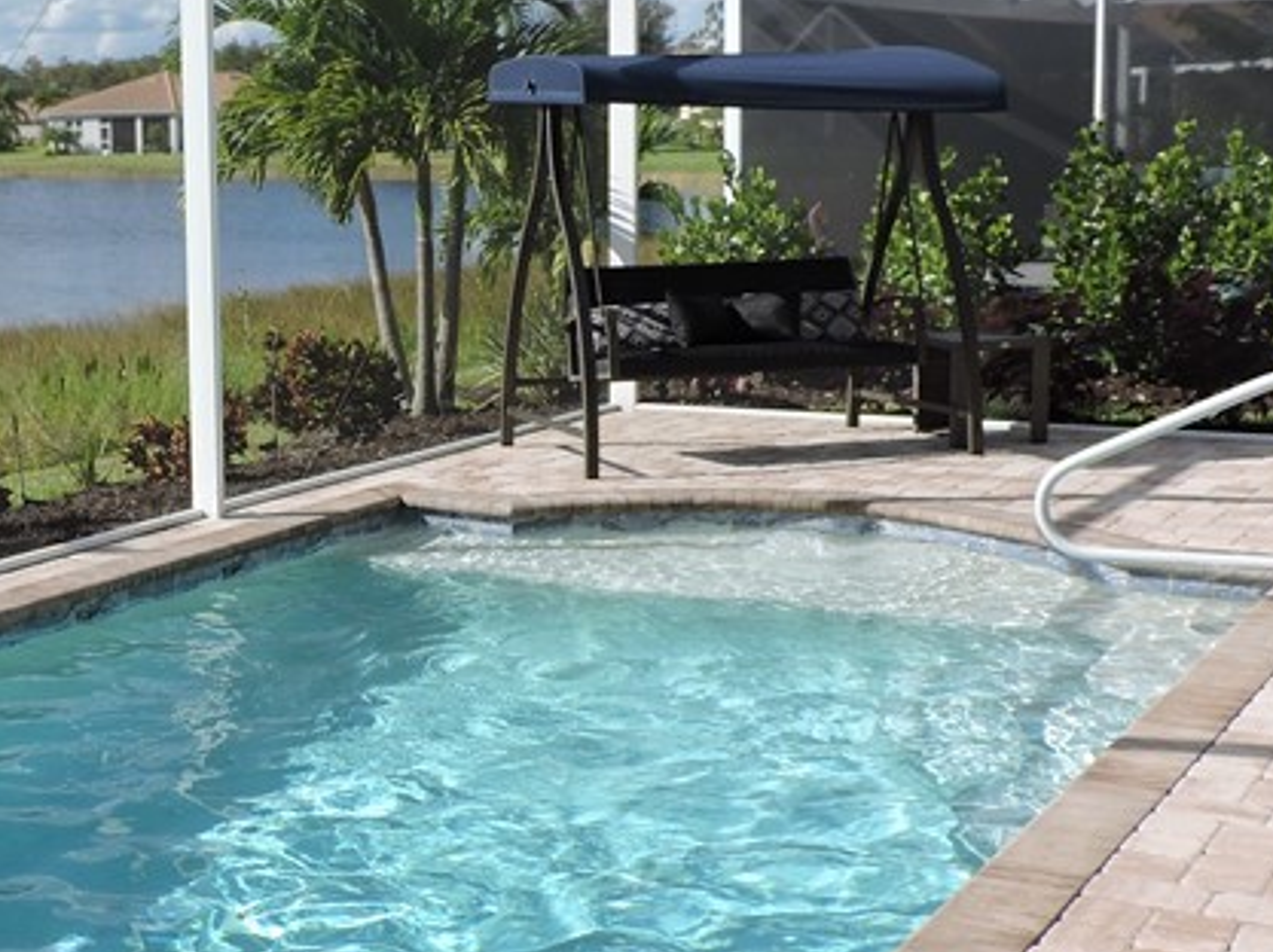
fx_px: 2168
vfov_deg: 24.8
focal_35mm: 59
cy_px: 464
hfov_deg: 31.8
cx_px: 238
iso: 100
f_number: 3
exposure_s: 1/800
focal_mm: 4.3
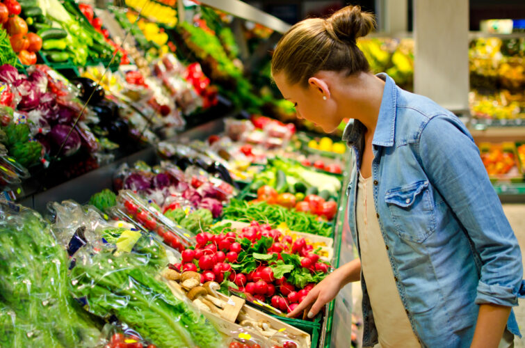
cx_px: 262
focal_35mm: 52
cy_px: 174
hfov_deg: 37.9
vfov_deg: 25.6
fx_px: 764
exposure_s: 1/320
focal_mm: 35
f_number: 1.8
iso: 200
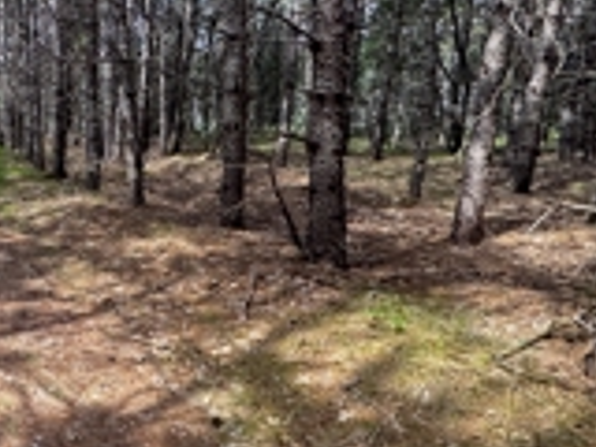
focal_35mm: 35
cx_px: -48
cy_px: 212
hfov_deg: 42.3
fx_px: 603
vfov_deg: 40.7
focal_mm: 2.22
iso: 100
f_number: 2.2
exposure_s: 1/99
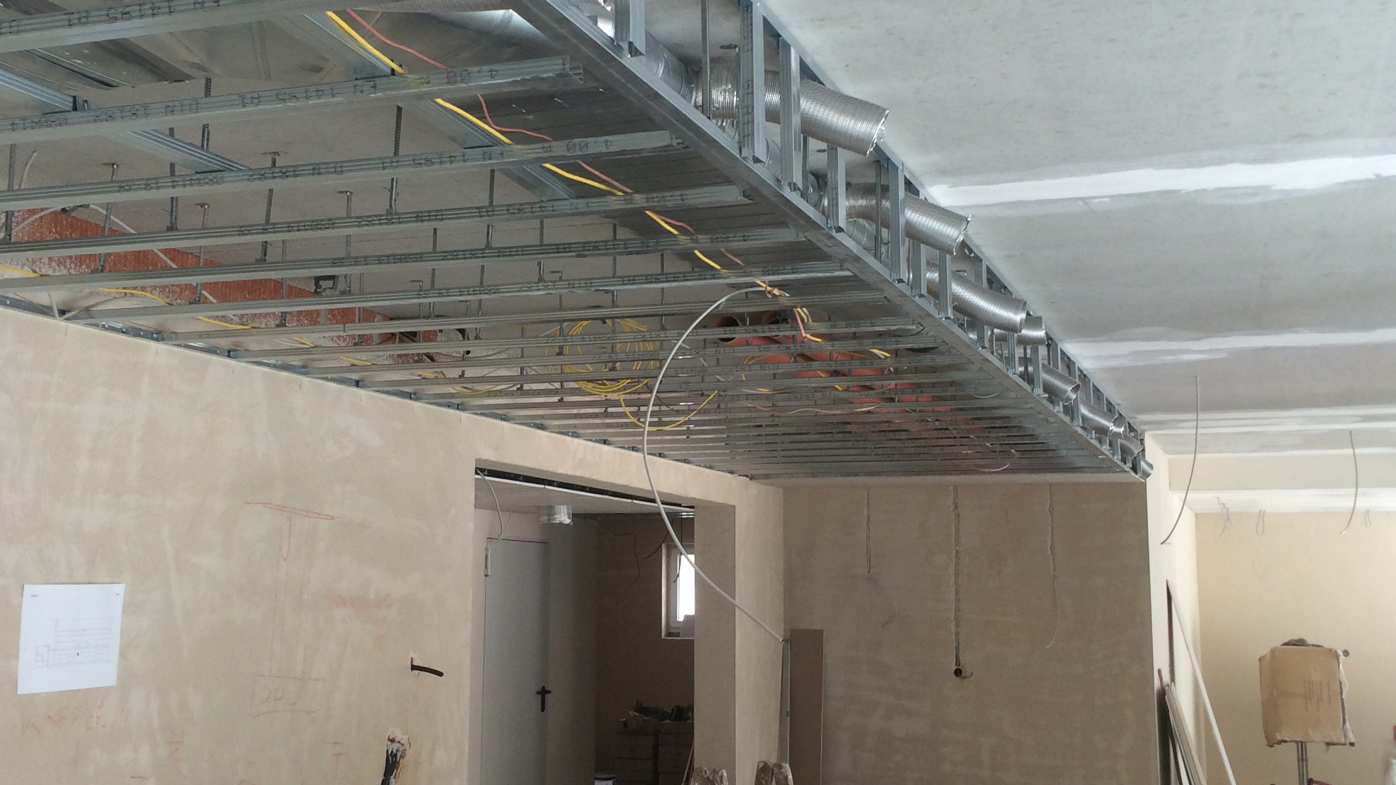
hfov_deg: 43.7
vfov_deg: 25.4
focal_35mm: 47
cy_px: 357
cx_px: 661
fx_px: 1740
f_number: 2.2
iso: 64
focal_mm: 4.12
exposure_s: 1/120
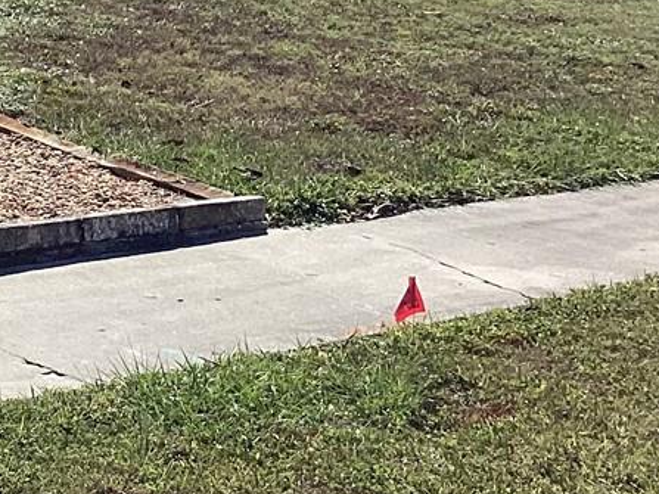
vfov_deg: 13.1
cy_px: -44
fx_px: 2113
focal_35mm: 111
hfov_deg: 16.6
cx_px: -239
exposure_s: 1/1664
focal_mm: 3.3
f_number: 2.4
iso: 25
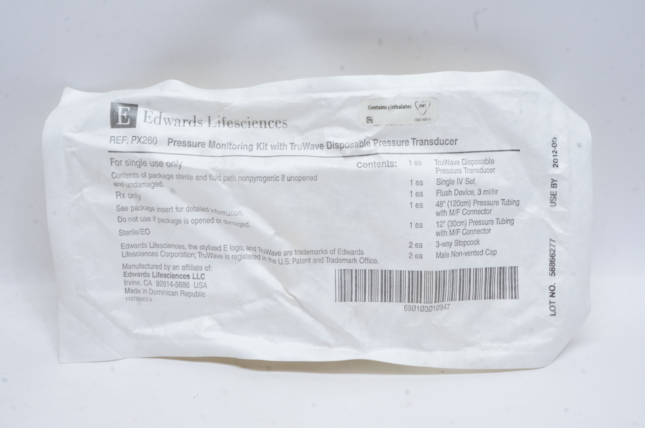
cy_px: 214
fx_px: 913
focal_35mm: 51
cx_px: 322
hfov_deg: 38.9
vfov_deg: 26.4
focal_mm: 34
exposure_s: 1/6
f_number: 20
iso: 800
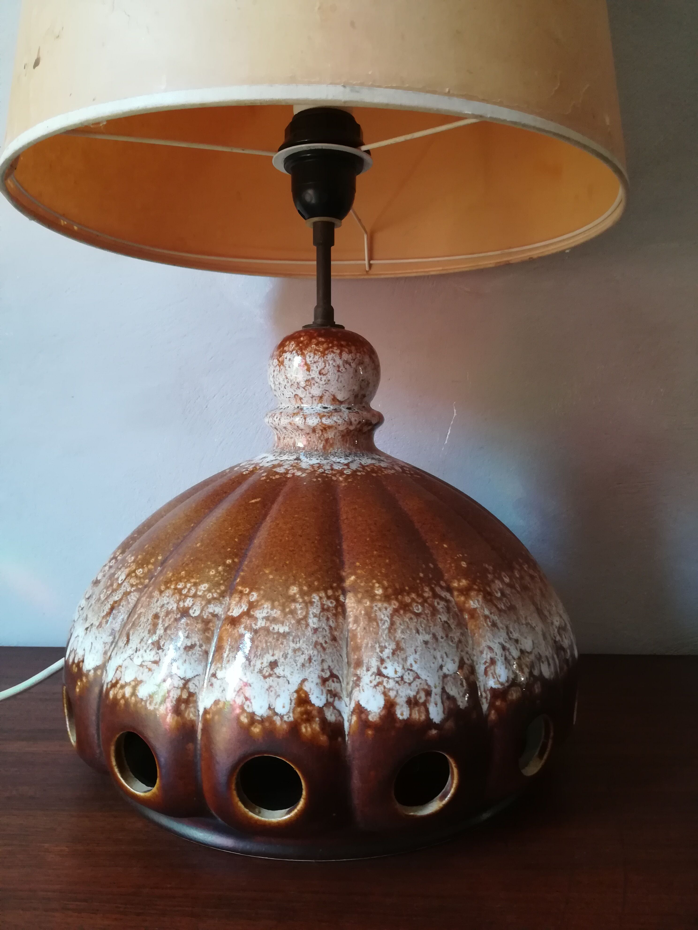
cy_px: 465
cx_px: 349
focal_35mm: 26
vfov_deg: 67.3
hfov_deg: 53.1
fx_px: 699
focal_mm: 3.83
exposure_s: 1/30
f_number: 2.2
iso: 320
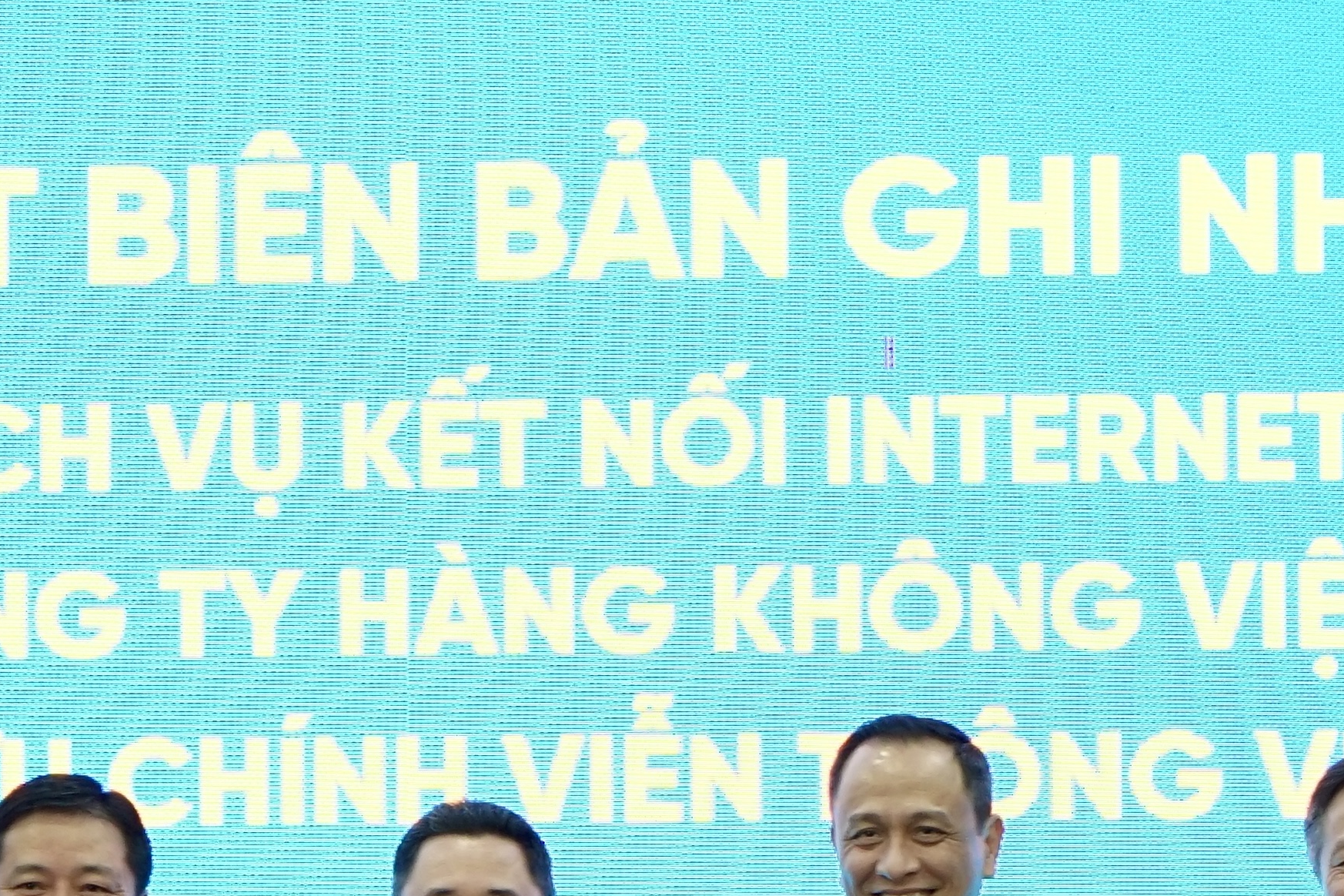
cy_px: 926
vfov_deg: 7.2
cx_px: 416
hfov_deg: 10.9
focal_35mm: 189
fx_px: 7055
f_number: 5
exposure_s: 1/50
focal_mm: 55
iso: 1000
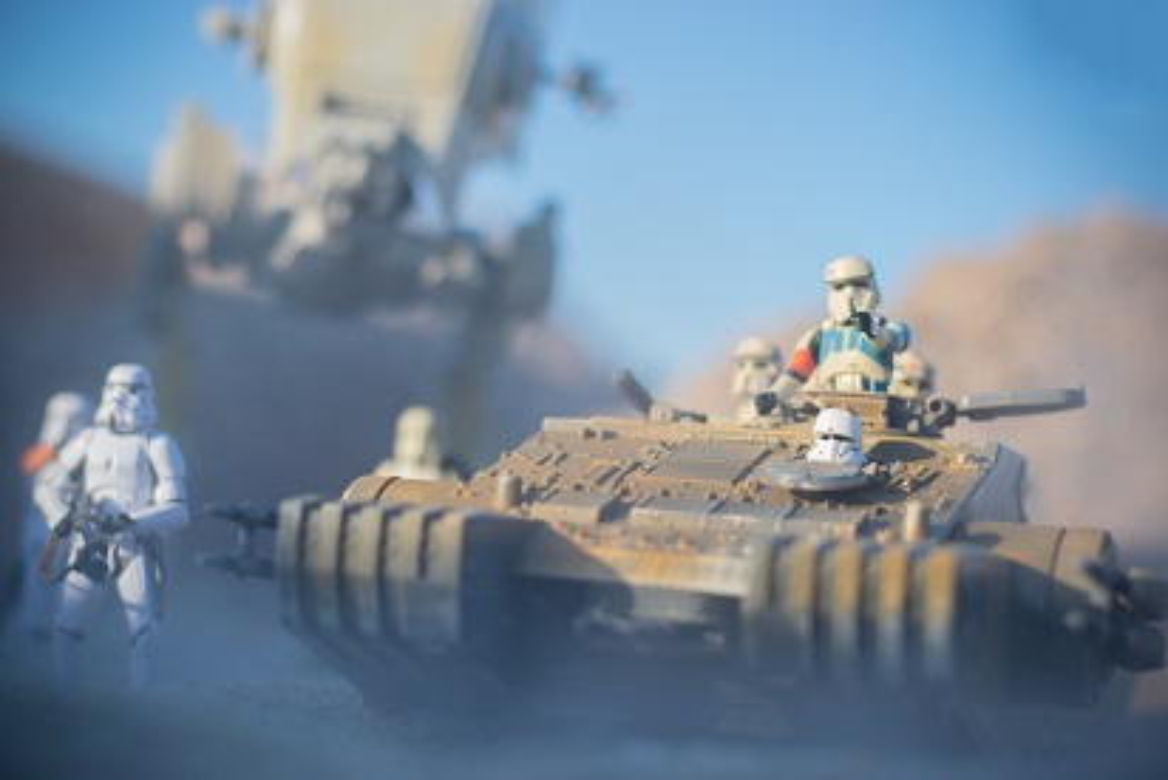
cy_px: 390
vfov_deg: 18.2
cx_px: 584
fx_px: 2434
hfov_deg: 27.0
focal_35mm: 75
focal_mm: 50
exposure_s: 1/1600
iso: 200
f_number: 2.8
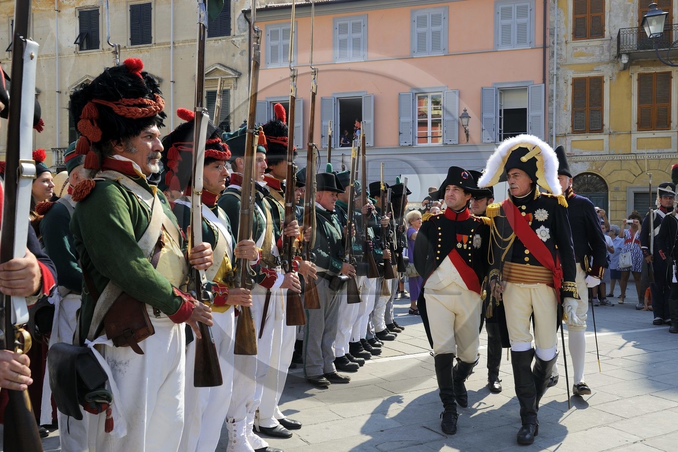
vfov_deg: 41.1
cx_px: 339
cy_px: 226
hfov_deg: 58.7
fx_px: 603
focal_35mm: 32
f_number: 10
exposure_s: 1/320
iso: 400
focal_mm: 32
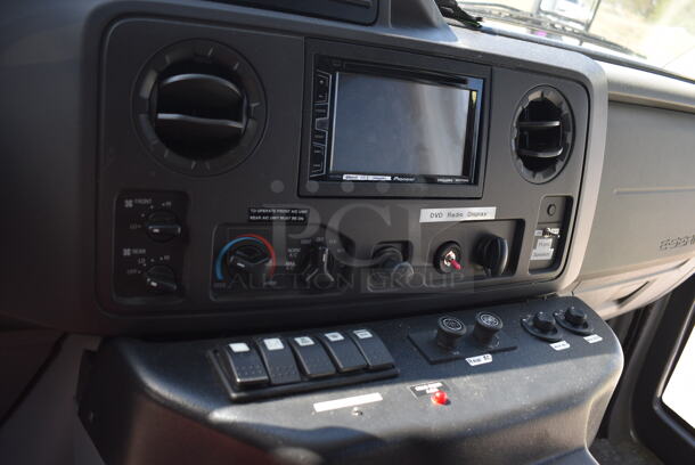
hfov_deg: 59.4
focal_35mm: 32
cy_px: 232
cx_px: 348
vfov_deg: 41.8
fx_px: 609
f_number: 3.8
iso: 450
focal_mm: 21
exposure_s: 1/250
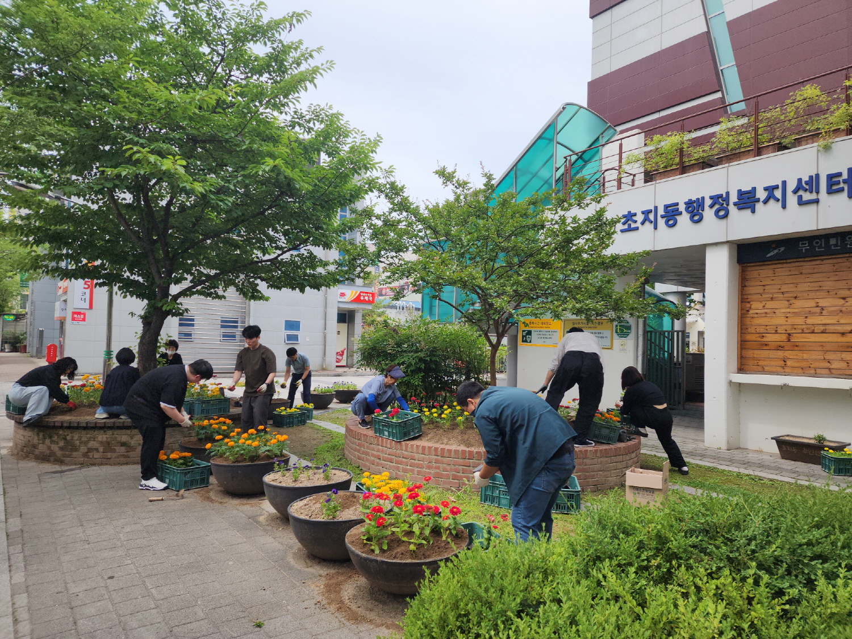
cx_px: 426
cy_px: 320
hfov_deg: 73.9
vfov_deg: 58.9
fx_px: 566
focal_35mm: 23
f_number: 1.8
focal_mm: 6.4
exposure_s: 1/666
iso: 12
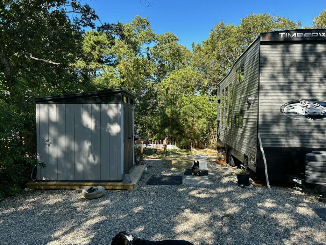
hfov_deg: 67.3
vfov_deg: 53.1
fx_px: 245
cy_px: 122
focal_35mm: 26
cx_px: 163
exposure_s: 1/718
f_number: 1.5
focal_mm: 5.7
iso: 50
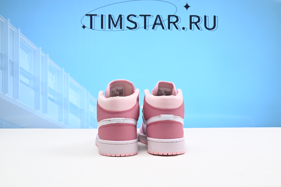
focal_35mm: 37
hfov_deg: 51.9
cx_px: 140
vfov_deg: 36.0
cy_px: 94
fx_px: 289
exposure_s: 1/2
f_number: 16
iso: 100
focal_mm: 37
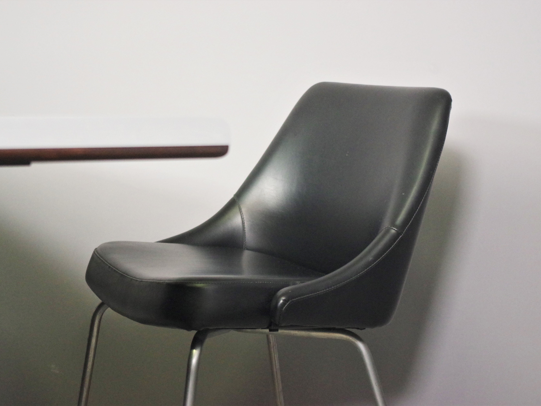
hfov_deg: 25.0
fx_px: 1219
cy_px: 203
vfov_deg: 18.9
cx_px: 240
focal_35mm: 78
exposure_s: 1/100
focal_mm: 47.5
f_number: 5.6
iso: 3200
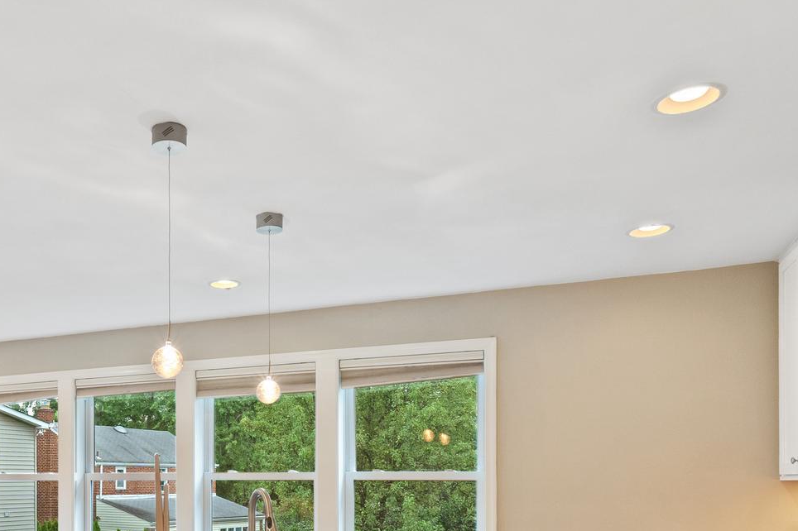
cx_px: 203
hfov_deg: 53.4
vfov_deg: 36.5
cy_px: 477
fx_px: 753
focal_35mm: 34
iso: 1600
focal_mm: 16
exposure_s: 1/13
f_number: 5.6
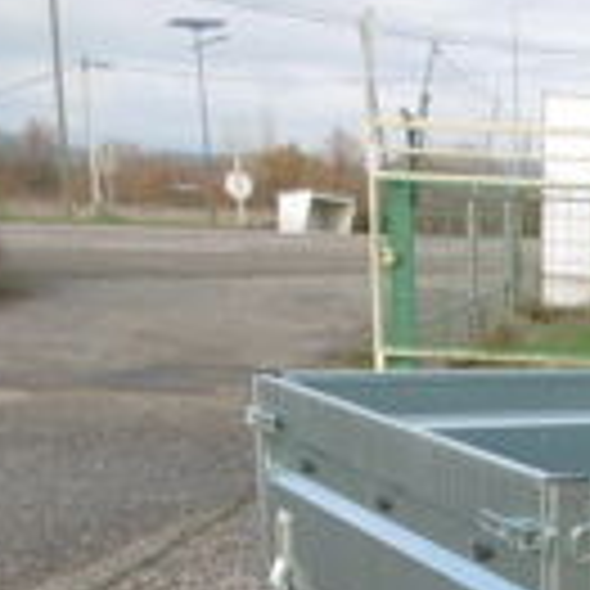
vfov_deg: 20.3
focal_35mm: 78
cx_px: 793
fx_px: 1504
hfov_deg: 20.1
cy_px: 775
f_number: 3.1
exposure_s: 1/250
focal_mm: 4.3
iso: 100
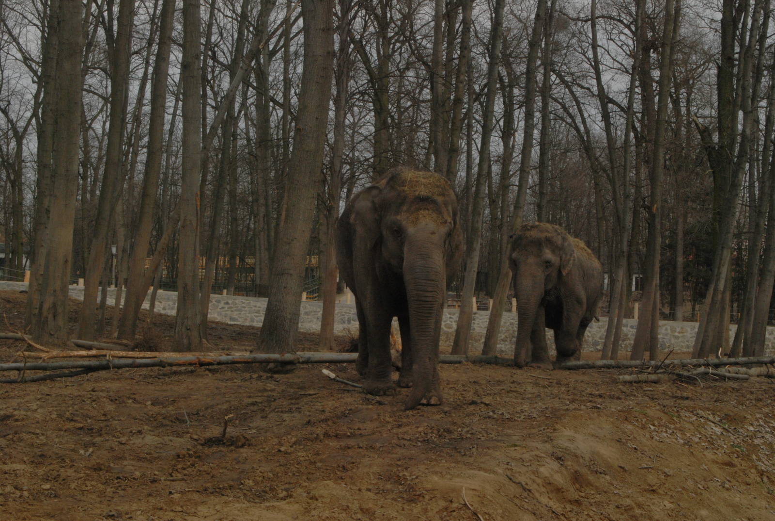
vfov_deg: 17.6
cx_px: 388
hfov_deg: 25.9
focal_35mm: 78
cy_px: 260
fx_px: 1683
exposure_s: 1/250
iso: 400
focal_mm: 52
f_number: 22
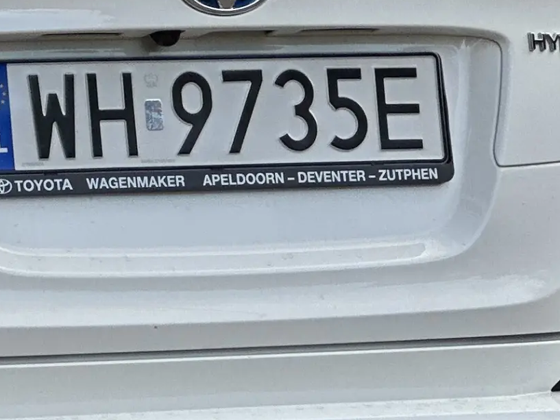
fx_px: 5857
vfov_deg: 4.1
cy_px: 434
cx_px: -287
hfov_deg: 5.4
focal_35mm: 362
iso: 32
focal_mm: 9
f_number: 2.8
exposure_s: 1/121
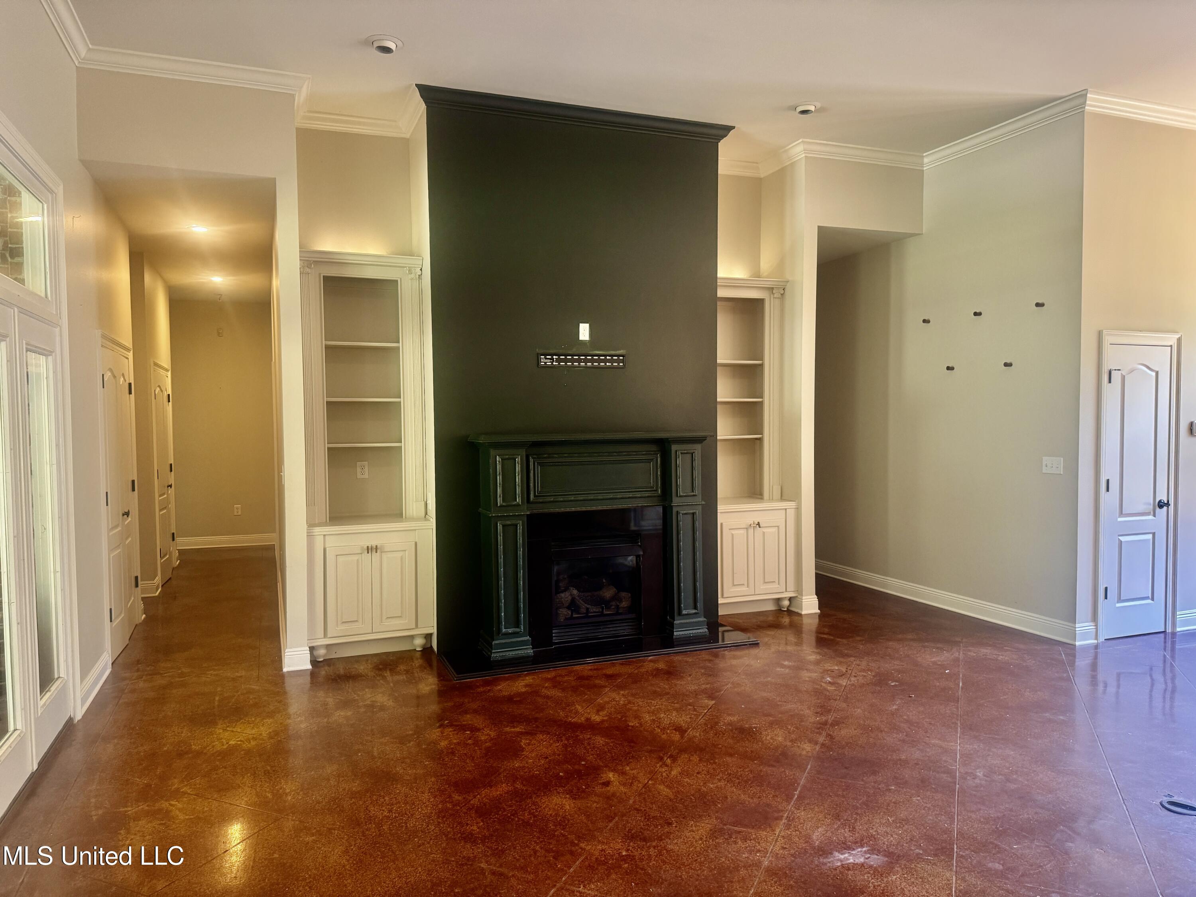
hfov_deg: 71.6
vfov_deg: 56.8
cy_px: 448
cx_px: 598
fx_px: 829
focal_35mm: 24
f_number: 1.78
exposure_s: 1/60
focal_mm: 6.76
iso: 200
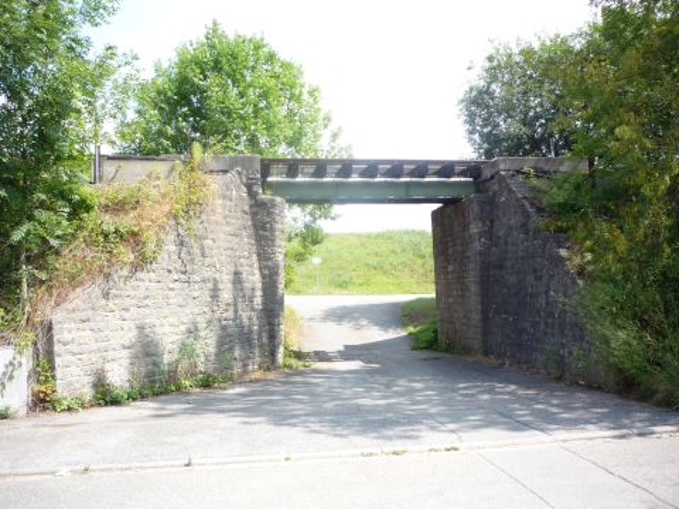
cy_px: 254
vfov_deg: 44.2
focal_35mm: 32
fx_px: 628
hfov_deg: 56.8
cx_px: 340
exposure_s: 1/200
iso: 100
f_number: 4
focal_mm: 5.2
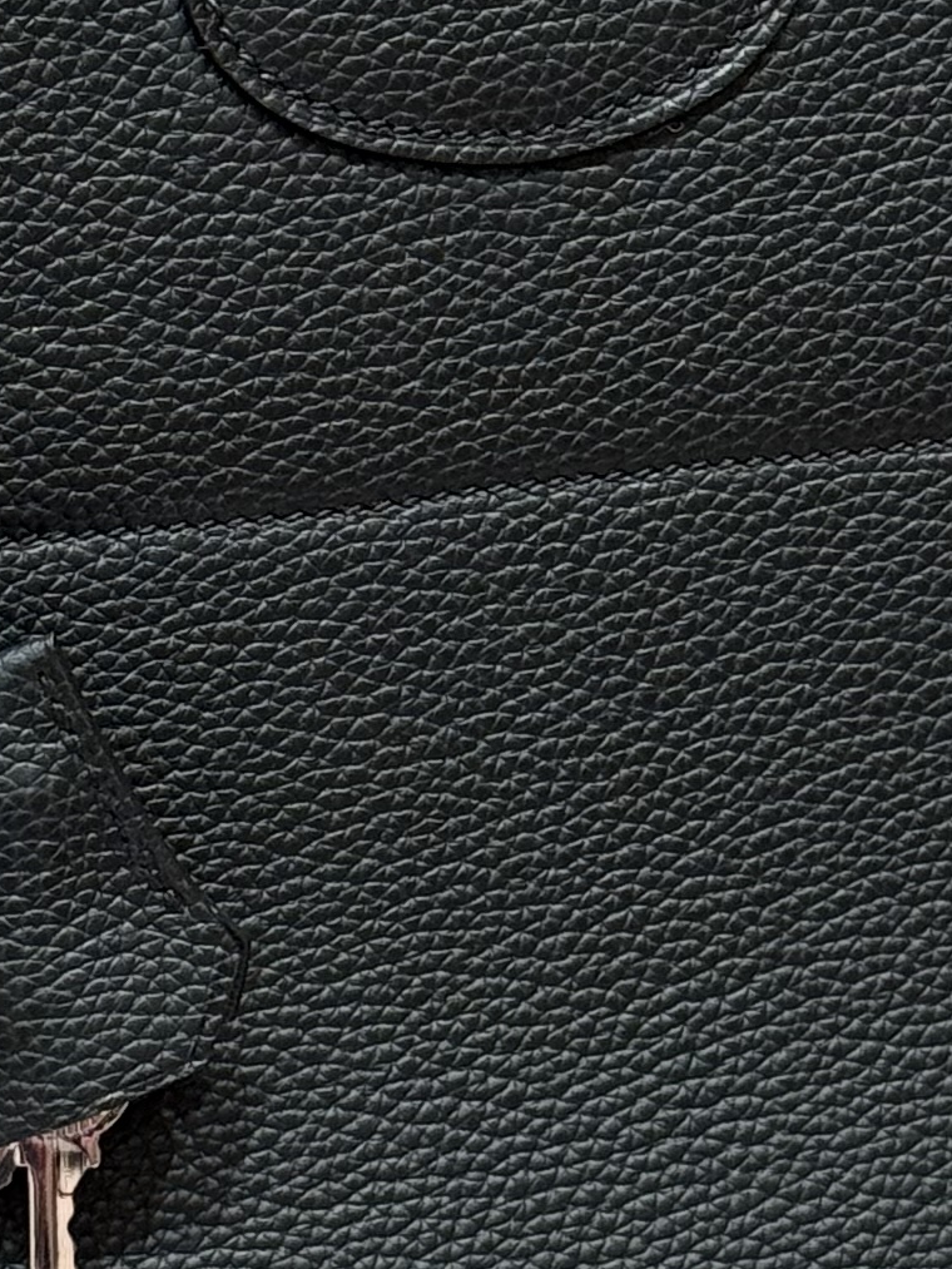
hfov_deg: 7.8
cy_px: 368
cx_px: 415
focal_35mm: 191
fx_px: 7002
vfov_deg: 10.3
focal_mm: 6.76
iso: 80
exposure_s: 1/50
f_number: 1.78
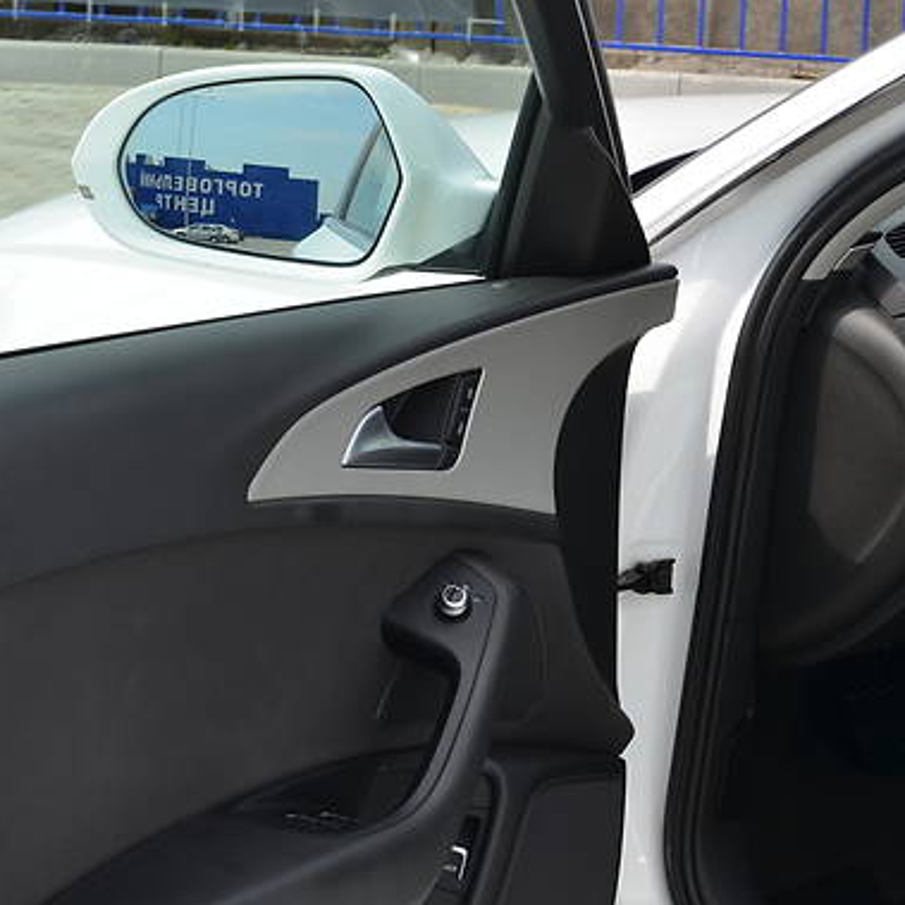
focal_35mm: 94
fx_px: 2777
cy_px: 626
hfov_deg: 18.2
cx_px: 798
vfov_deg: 18.4
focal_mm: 35
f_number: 7.1
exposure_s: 1/160
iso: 100
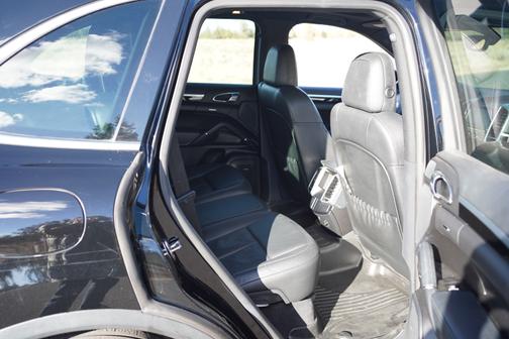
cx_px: 254
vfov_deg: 37.9
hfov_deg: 54.4
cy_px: 170
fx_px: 495
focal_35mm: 35
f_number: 4
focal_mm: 35
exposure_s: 1/160
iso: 250
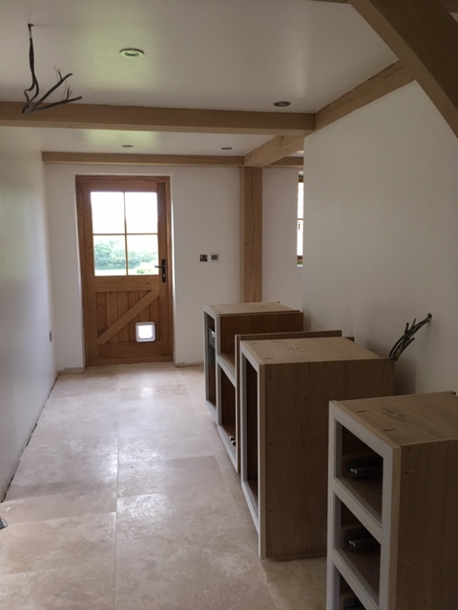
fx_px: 512
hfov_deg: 48.2
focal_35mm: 29
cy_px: 305
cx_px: 229
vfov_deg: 61.7
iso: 125
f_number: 2.2
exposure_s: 1/33
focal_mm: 4.15
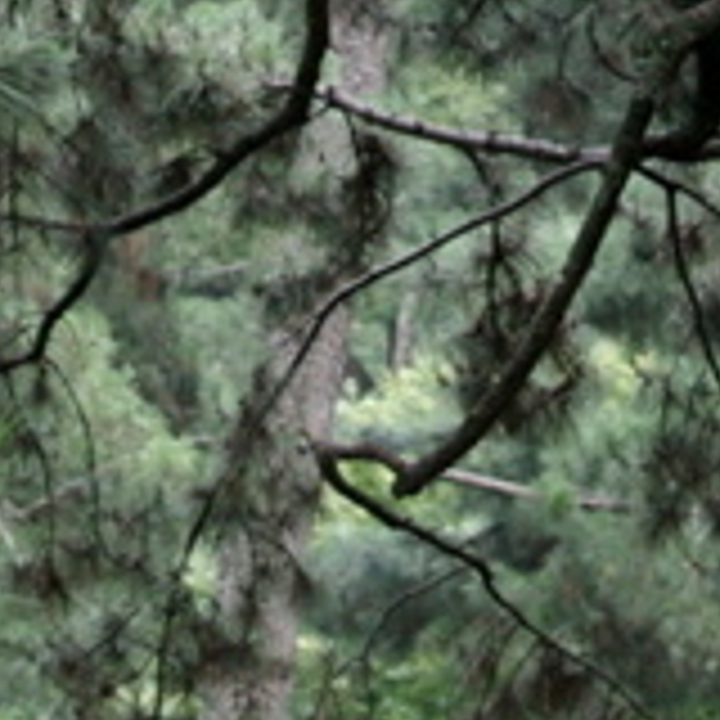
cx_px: 230
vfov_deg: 3.1
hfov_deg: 3.1
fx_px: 13437
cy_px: 1071
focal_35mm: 571
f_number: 4
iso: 100
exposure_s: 1/320
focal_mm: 70
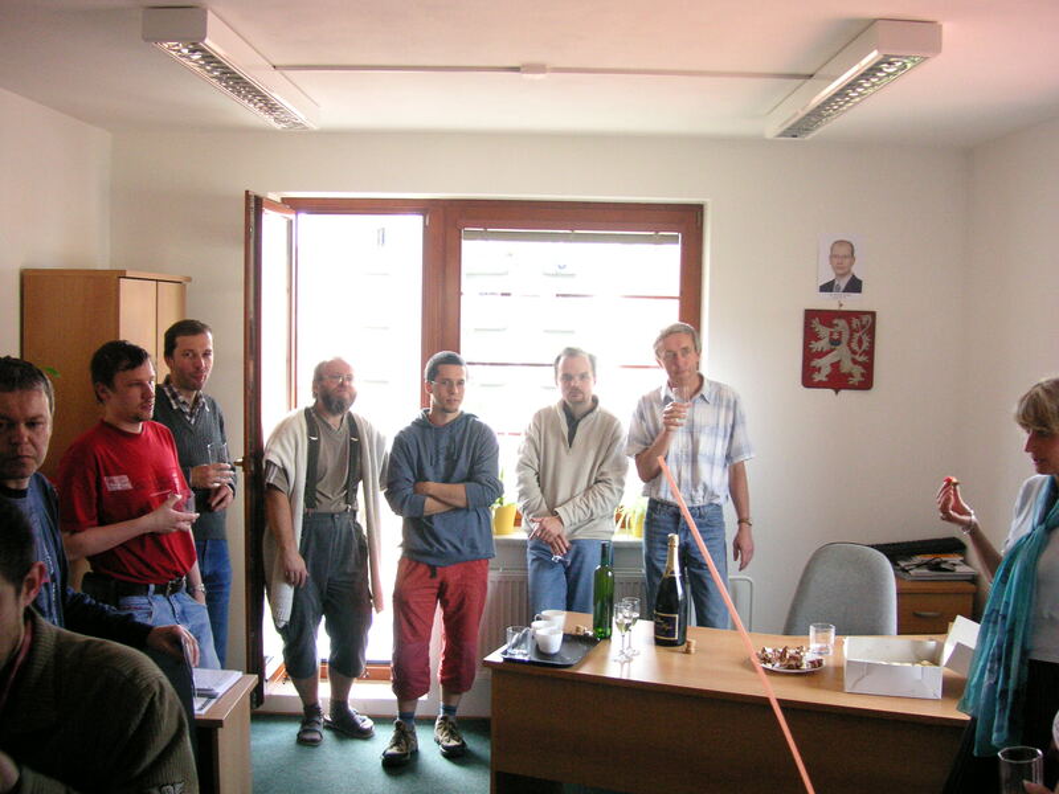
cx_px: 530
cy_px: 397
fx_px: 1132
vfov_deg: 38.7
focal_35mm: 37
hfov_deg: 50.1
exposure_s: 1/45
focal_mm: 6.1
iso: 125
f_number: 2.8
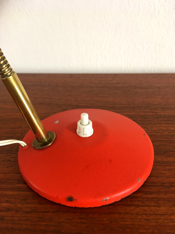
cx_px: 88
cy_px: 117
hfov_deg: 48.2
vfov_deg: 61.7
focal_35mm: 29
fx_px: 195
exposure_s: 1/33
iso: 64
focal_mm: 4.15
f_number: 2.2
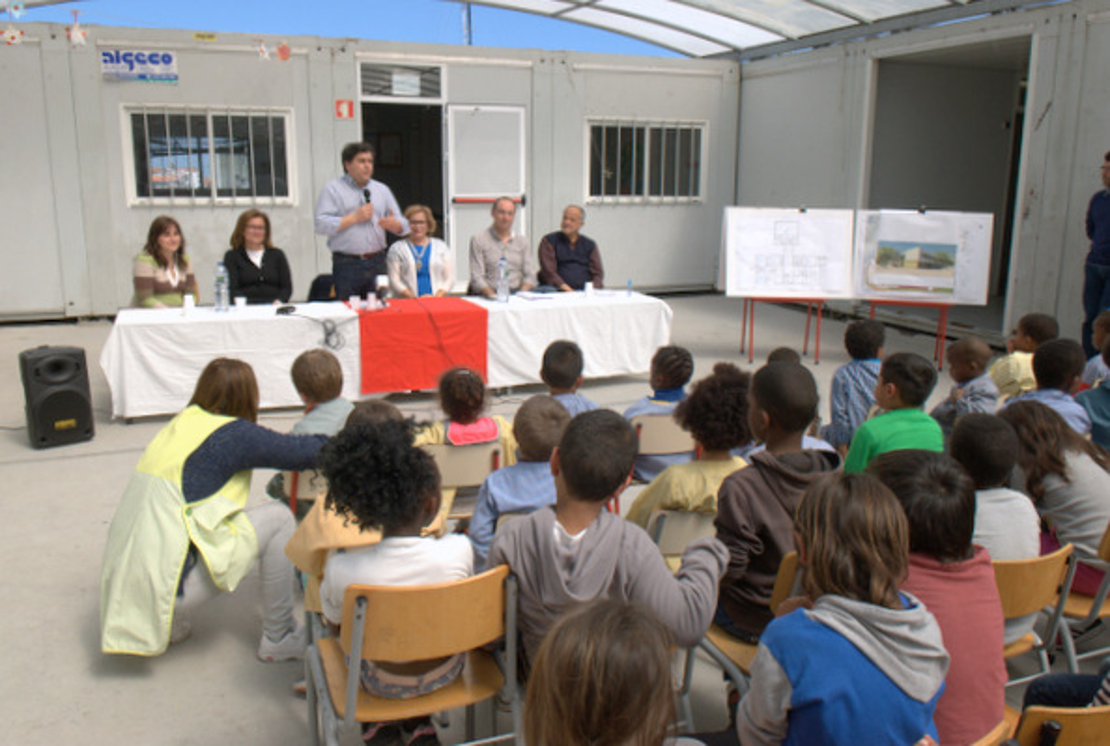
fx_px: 881
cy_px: 373
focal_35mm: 28
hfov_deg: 64.4
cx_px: 555
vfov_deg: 45.9
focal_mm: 19
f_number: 9
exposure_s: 1/320
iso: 200
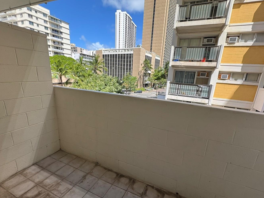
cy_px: 109
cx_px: 137
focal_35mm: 17
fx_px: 130
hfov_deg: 91.0
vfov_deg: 74.5
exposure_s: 1/544
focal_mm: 2.22
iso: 40
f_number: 2.2
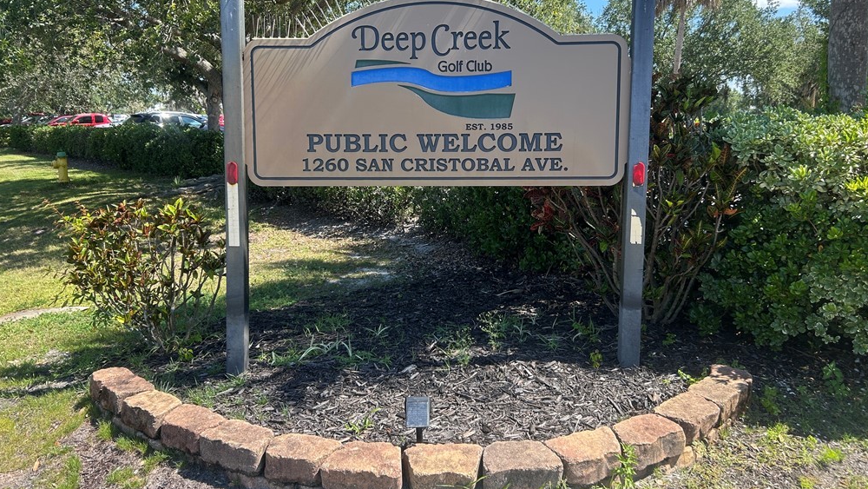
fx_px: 668
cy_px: 192
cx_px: 426
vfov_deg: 40.0
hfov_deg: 66.0
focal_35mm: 29
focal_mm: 5.7
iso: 50
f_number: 1.5
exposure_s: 1/949
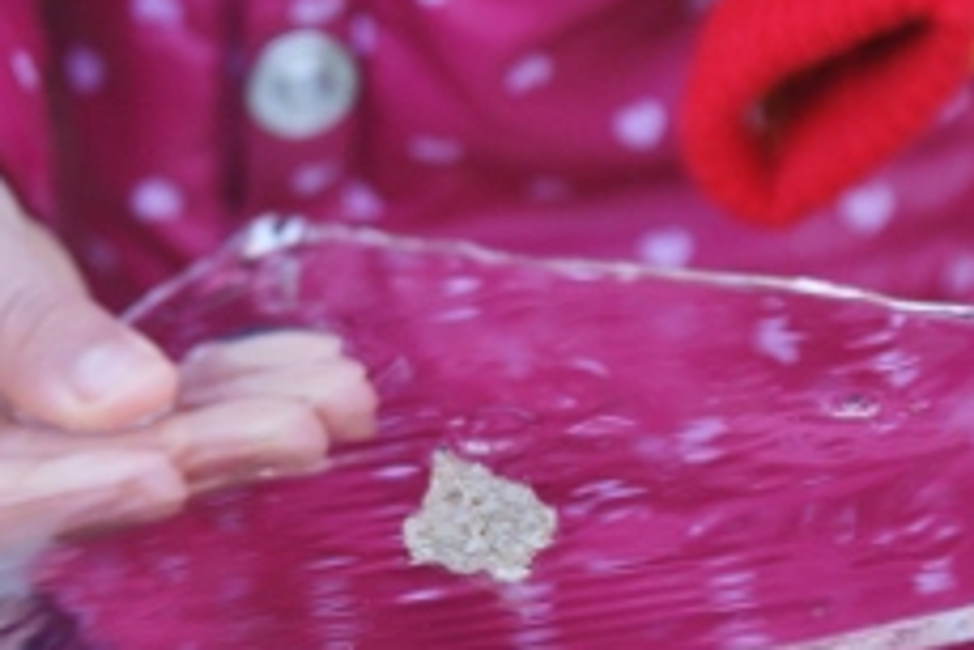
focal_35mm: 206
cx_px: 536
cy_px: 489
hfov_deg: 10.0
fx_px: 5577
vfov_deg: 6.7
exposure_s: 1/80
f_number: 5.6
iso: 400
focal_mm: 70
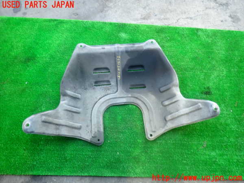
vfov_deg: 54.9
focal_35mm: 25
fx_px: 176
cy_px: 92
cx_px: 122
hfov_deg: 69.4
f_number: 2
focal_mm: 4.5
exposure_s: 1/30
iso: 200
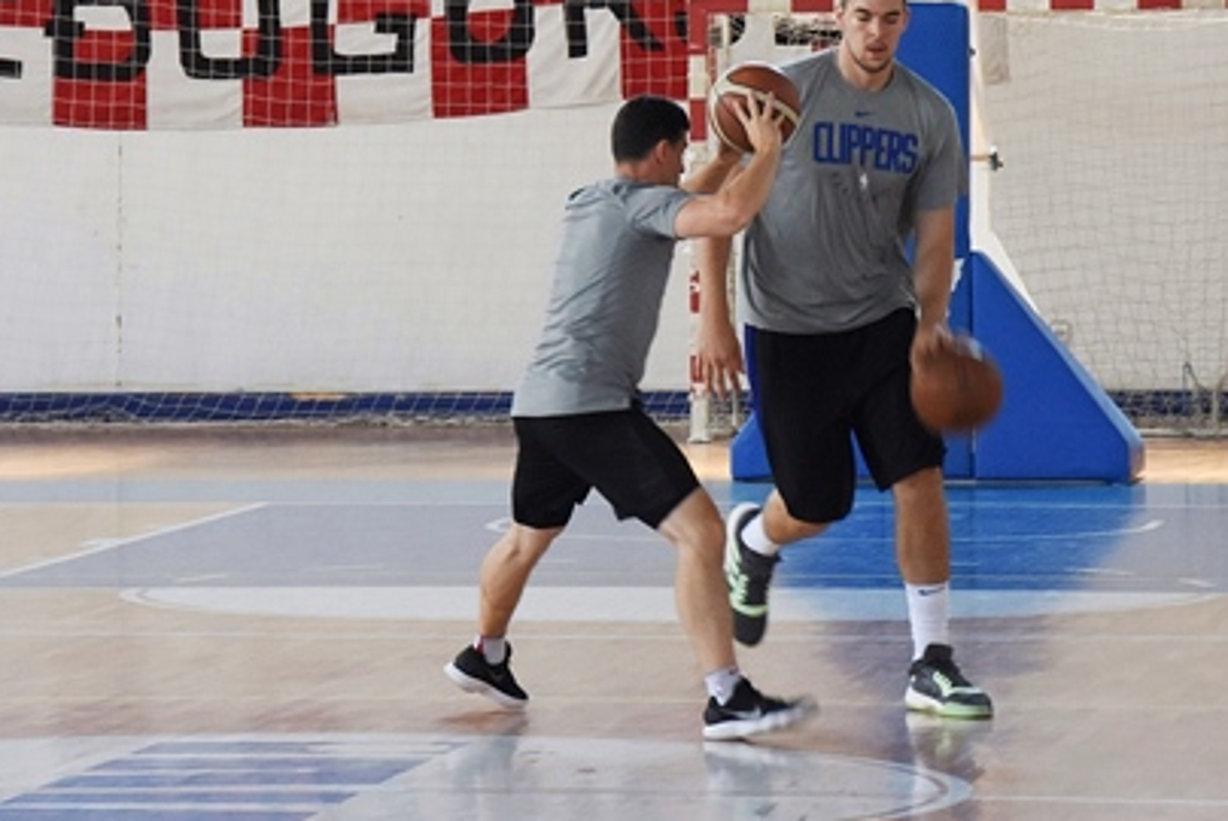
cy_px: 100
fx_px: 8738
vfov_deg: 5.4
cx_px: 489
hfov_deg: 8.0
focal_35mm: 256
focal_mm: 92
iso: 2000
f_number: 5.6
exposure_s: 1/125
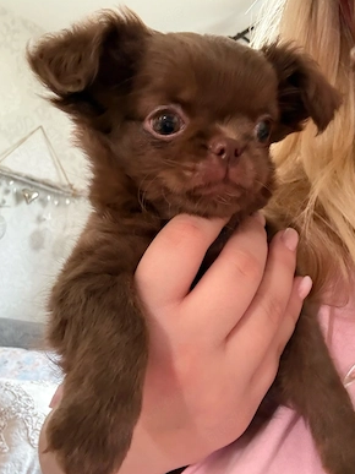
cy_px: 238
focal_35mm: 31
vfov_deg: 58.4
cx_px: 174
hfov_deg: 45.4
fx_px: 424
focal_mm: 2.69
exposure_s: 1/33
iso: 400
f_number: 1.9
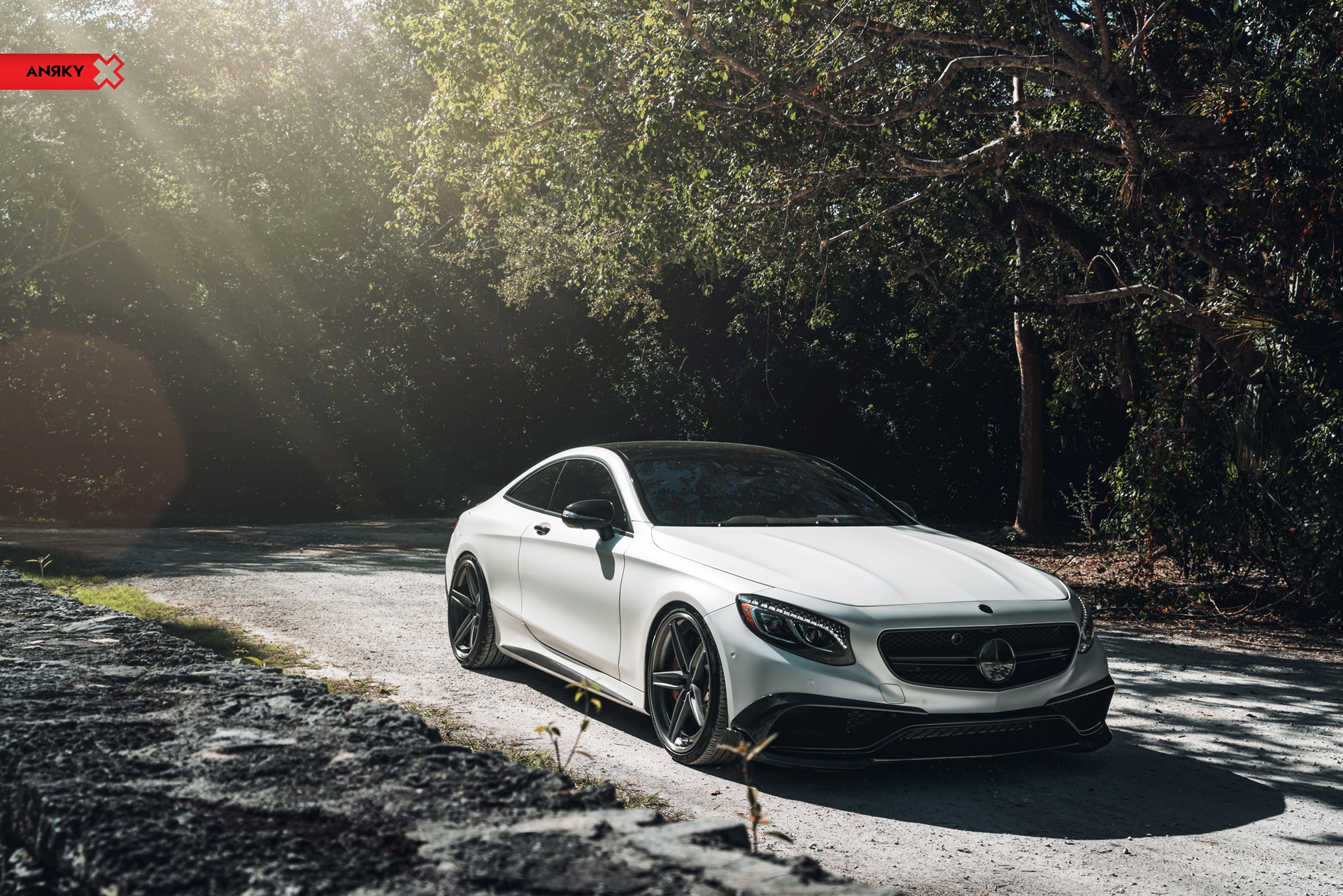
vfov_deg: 35.1
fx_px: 1418
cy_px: 448
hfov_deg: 50.7
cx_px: 672
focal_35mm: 38
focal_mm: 38
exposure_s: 1/200
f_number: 7.1
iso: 160
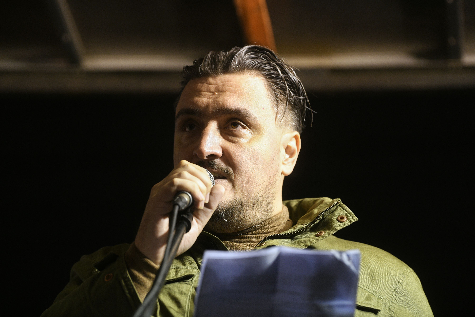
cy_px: 158
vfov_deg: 8.3
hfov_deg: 12.5
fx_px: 2177
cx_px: 238
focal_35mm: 165
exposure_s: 1/160
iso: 1600
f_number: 4
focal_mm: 165
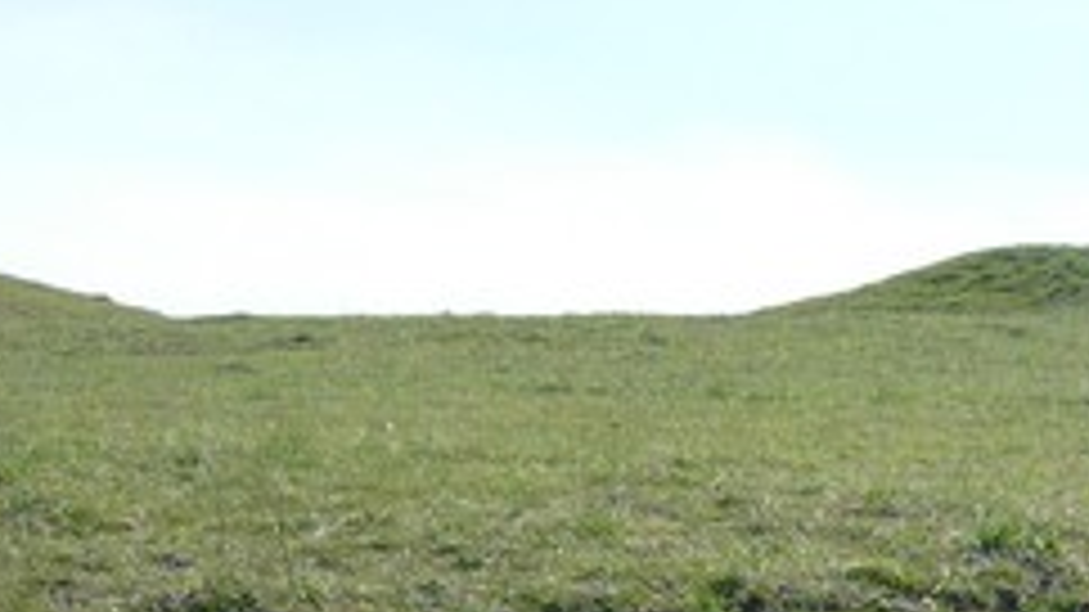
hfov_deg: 17.8
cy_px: 873
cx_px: 936
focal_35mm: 119
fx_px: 3435
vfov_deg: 9.9
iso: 100
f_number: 8
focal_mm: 5.5
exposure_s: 1/160
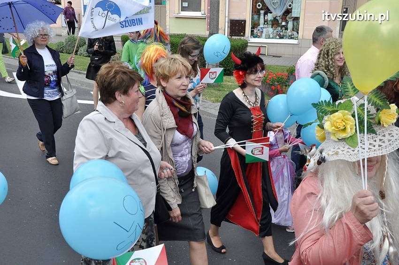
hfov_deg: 46.4
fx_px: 465
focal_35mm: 42
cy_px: 132
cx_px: 200
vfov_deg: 31.8
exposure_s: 1/800
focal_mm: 28
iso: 1250
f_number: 11
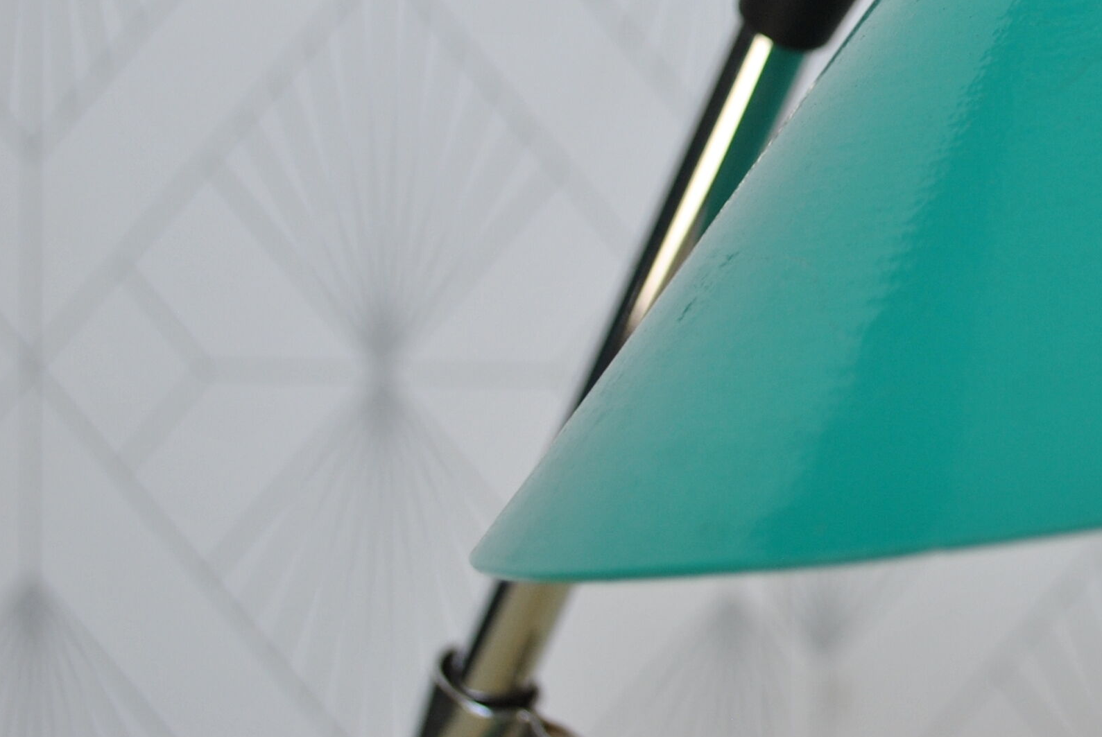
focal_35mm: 117
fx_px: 3585
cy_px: -112
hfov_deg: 16.9
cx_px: 1228
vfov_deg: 11.5
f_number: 5.6
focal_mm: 32
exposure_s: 1/125
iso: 200
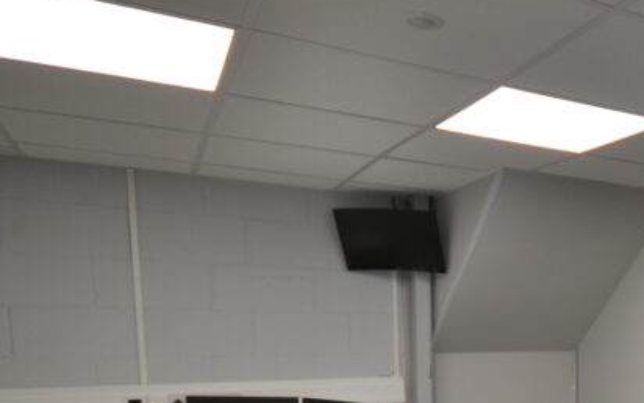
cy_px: 398
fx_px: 667
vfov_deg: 31.3
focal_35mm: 38
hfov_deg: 43.2
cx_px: 663
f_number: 4
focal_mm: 10
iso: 450
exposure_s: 1/60
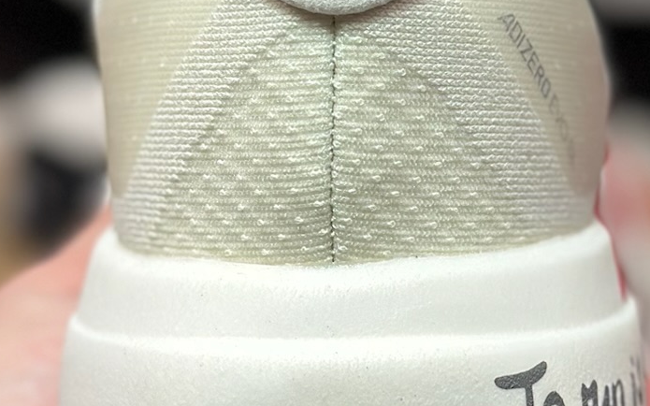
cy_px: 190
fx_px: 2657
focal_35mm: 150
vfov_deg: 8.7
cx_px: 360
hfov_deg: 13.9
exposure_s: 1/604
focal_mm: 6.86
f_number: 1.78
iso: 80
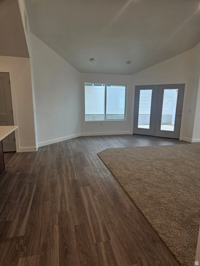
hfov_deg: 58.9
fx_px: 177
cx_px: 100
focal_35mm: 23
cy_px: 133
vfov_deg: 73.9
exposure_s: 1/120
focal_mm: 5.4
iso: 32
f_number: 1.8
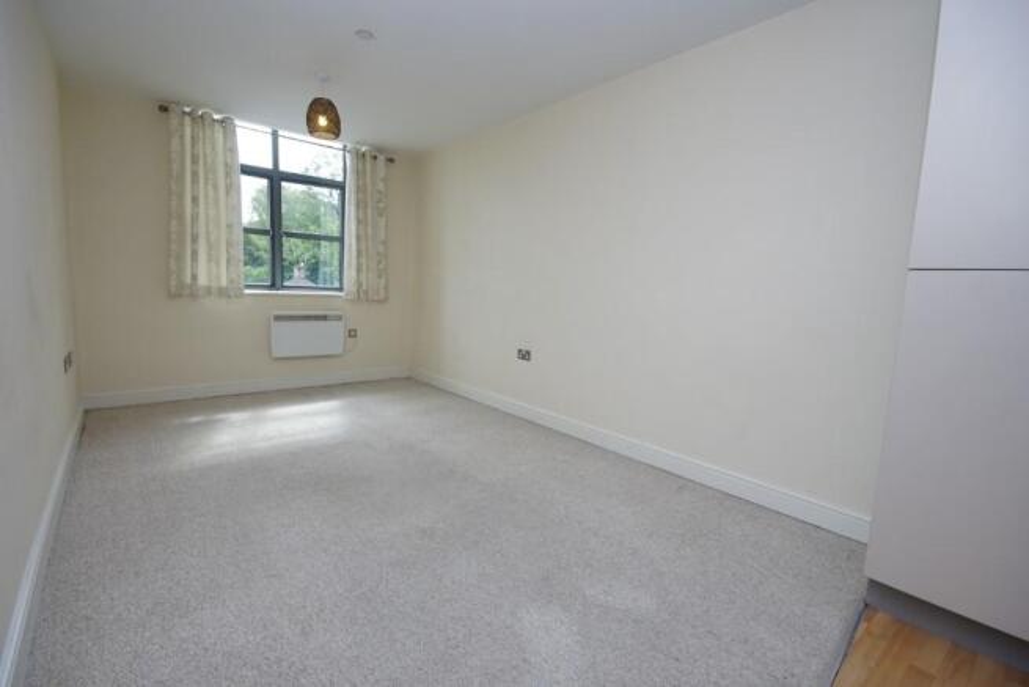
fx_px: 429
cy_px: 344
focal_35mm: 15
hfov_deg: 100.4
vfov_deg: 77.4
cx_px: 514
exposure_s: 1/80
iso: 800
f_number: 9
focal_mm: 10
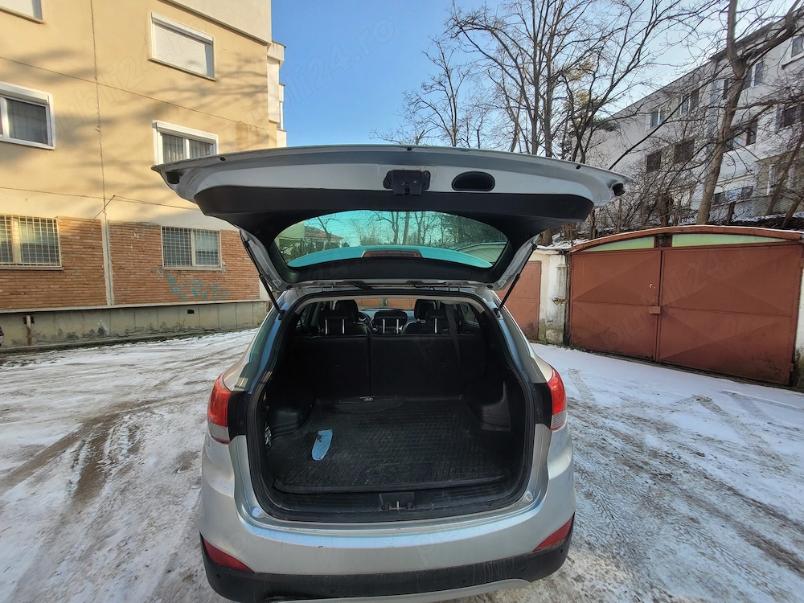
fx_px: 302
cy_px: 302
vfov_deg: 89.9
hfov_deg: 106.2
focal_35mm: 13
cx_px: 402
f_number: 2.2
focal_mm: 1.74
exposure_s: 1/545
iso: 40
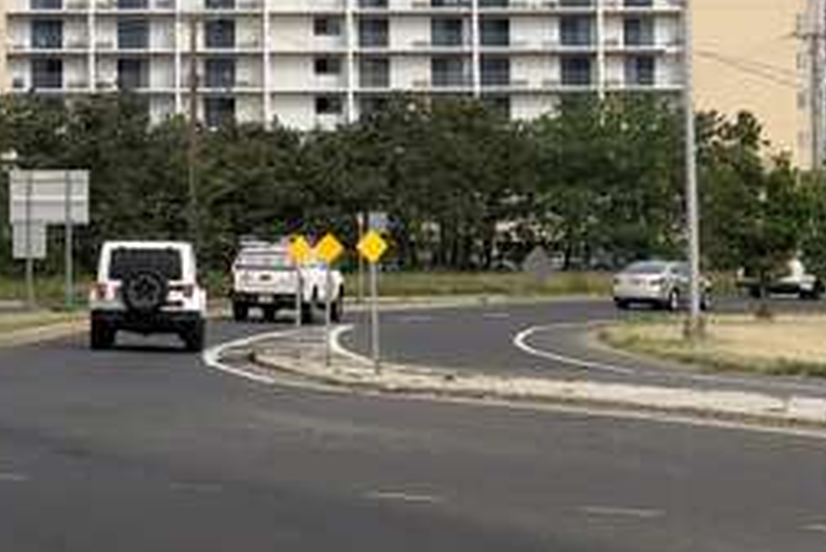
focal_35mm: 171
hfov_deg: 12.0
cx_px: 170
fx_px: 3926
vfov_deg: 8.0
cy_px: -108
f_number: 2.4
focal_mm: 6
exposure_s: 1/1312
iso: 16
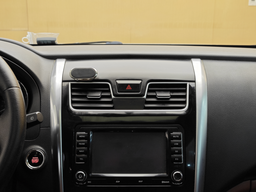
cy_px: 96
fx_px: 340
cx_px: 128
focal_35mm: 46
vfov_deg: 31.5
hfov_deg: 41.2
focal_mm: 8.7
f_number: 1.9
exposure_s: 1/49.7
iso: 200
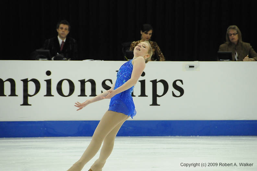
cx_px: 130
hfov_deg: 6.8
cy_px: 85
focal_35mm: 303
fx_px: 2162
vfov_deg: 4.5
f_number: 5.6
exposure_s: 1/640
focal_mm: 200
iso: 3200
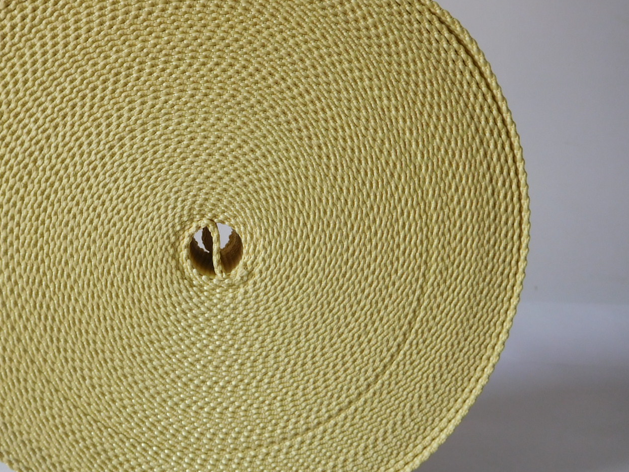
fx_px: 582
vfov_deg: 44.2
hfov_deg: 56.0
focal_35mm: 32
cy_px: 236
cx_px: 229
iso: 125
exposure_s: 1/50
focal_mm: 4.5
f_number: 3.4
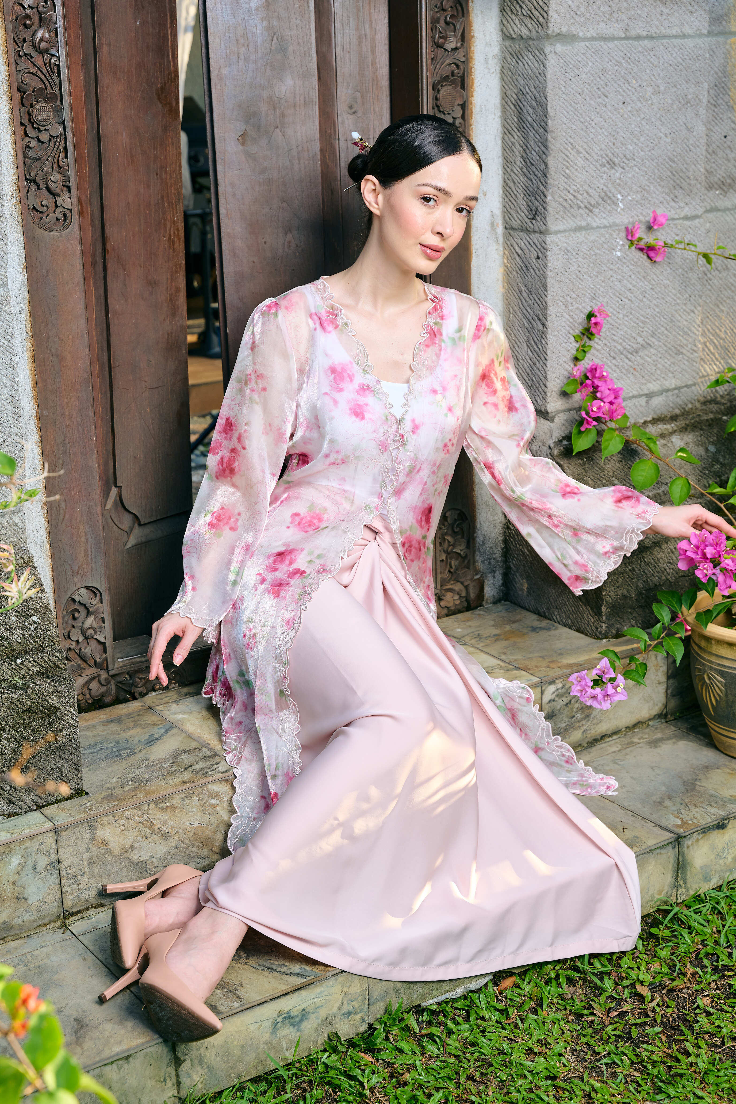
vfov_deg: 39.6
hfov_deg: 27.0
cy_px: 552
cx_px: 368
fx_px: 1533
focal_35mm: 50
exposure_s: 1/160
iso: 320
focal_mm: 50
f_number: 5
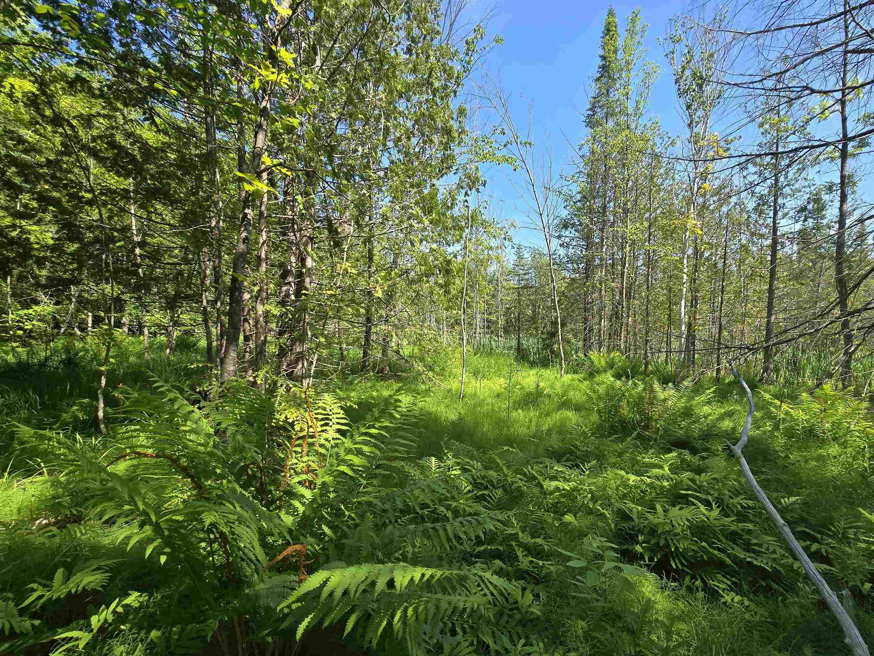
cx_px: 486
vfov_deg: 81.8
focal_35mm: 15
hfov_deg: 97.8
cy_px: 331
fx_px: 379
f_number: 2.2
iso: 50
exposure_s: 1/746
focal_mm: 2.2
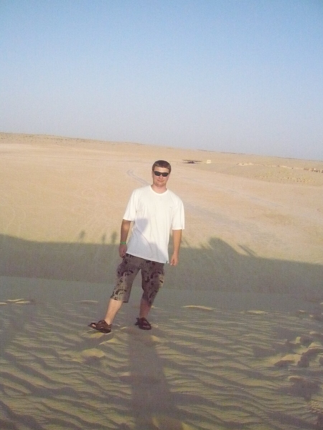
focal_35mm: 35
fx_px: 435
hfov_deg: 40.7
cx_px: 162
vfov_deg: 52.6
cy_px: 215
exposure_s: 1/2000
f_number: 8
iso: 1250
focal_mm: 5.8
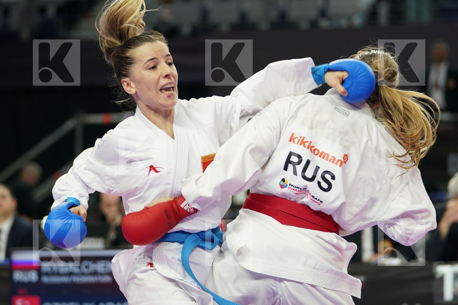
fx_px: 2099
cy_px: 152
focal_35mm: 165
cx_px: 229
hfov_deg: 12.5
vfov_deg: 8.3
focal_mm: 110
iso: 1250
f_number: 2.8
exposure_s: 1/1000
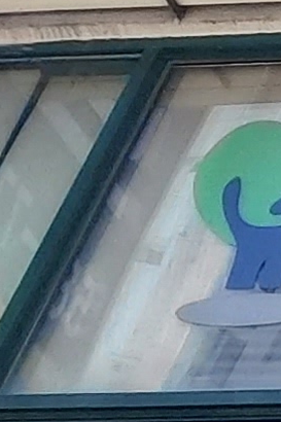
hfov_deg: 4.5
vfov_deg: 8.0
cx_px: 1462
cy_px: 116
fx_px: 3000
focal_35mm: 256
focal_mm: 4.58
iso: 50
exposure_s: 1/617
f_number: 2
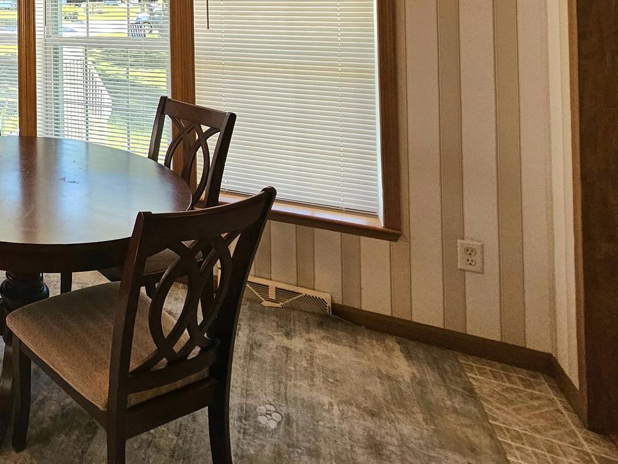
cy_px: -20
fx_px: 518
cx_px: -65
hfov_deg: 45.7
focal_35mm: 29
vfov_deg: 40.8
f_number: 2.2
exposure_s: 1/208
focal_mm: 2.2
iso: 160
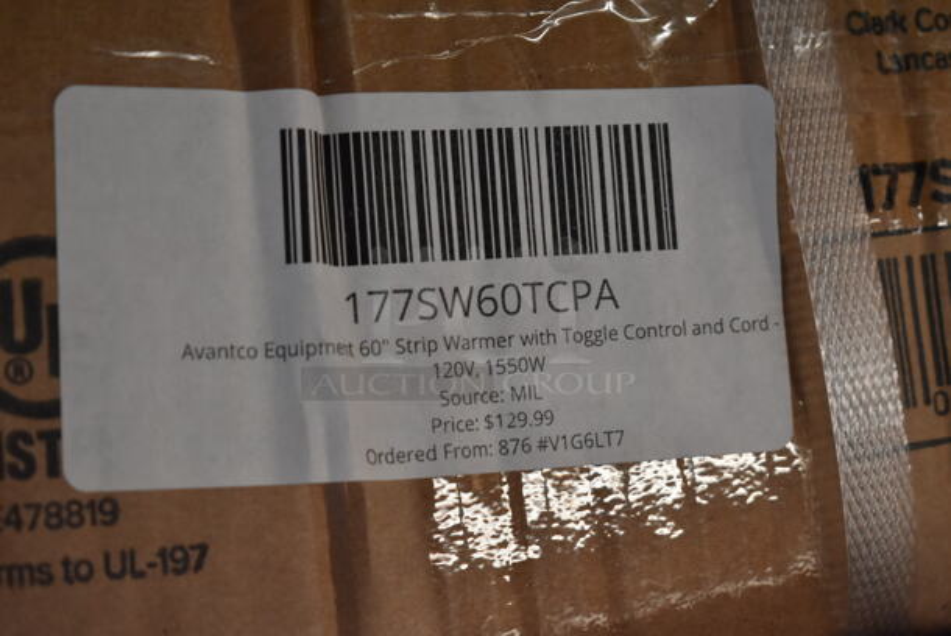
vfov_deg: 16.6
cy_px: 318
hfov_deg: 24.6
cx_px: 476
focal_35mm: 82
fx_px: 2181
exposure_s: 1/125
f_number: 5.6
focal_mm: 55
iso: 2500
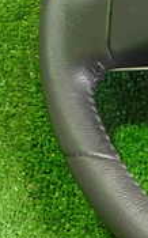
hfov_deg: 10.7
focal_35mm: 109
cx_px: 316
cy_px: 38
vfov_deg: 18.9
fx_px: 705
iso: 500
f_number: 2.3
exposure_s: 1/30
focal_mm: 5.4
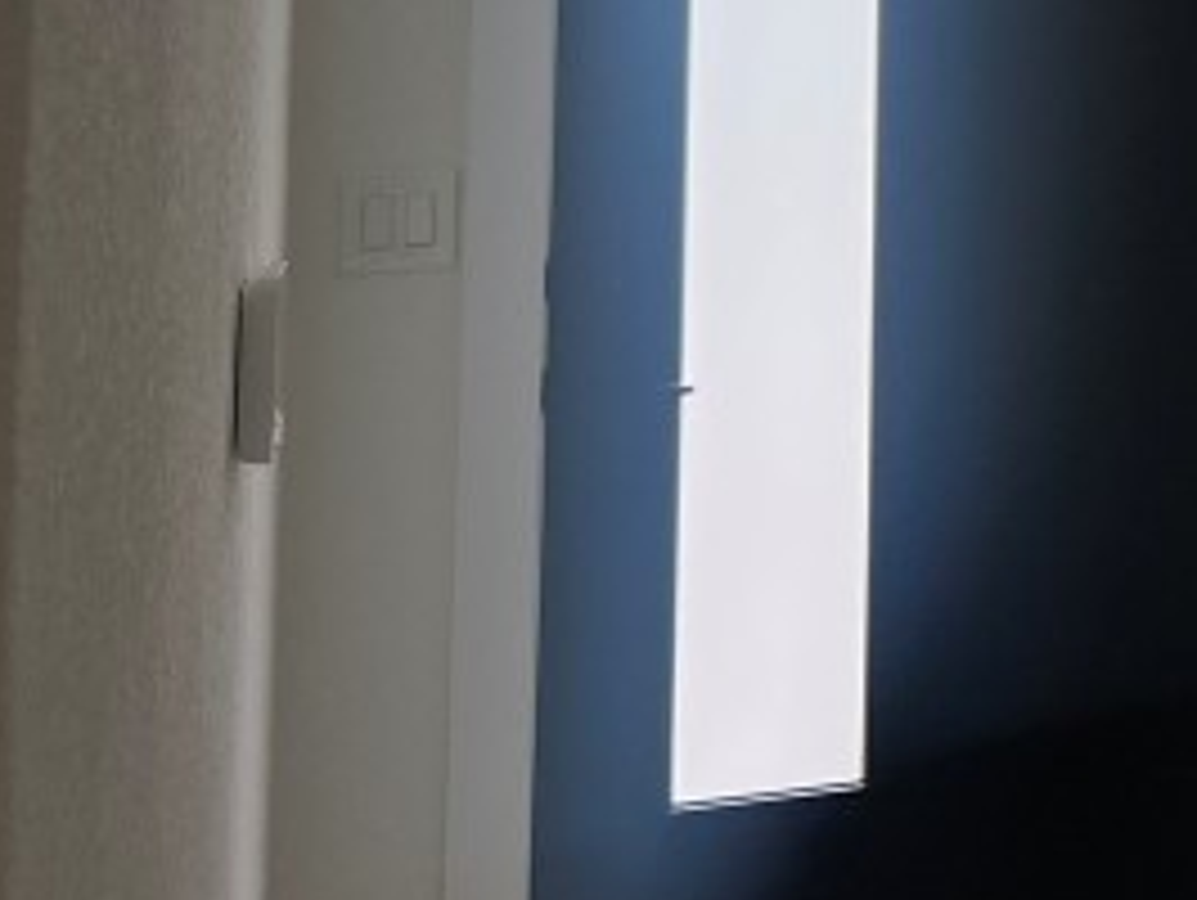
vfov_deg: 13.9
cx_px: 2241
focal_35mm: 100
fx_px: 3461
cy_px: -441
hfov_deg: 16.1
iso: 50
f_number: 1.5
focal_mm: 5.7
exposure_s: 1/588
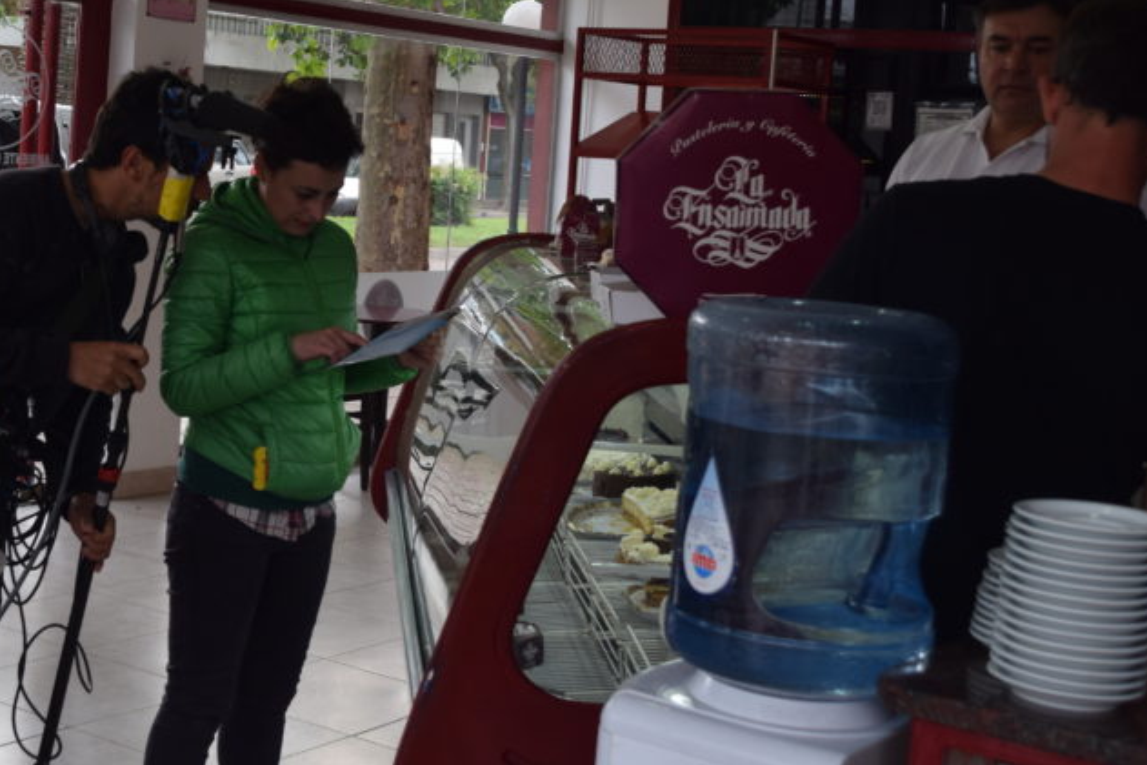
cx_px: 360
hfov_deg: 32.6
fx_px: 1938
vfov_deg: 22.2
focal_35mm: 61
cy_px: 239
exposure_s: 1/100
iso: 400
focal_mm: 25
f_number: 5
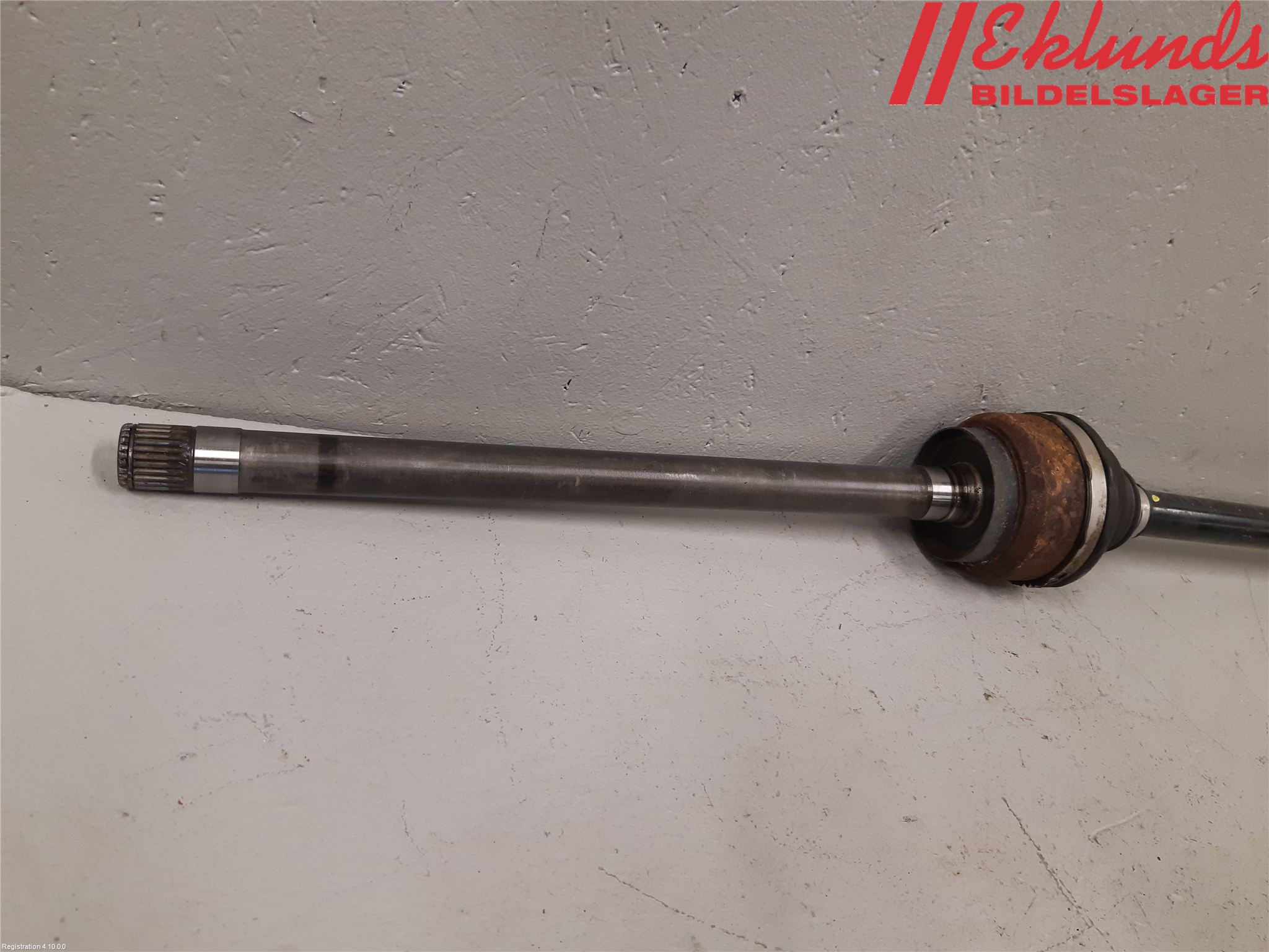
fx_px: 953
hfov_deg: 67.3
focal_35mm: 26
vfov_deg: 53.1
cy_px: 476
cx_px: 634
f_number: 1.7
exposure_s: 1/50
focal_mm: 3.93
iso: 125
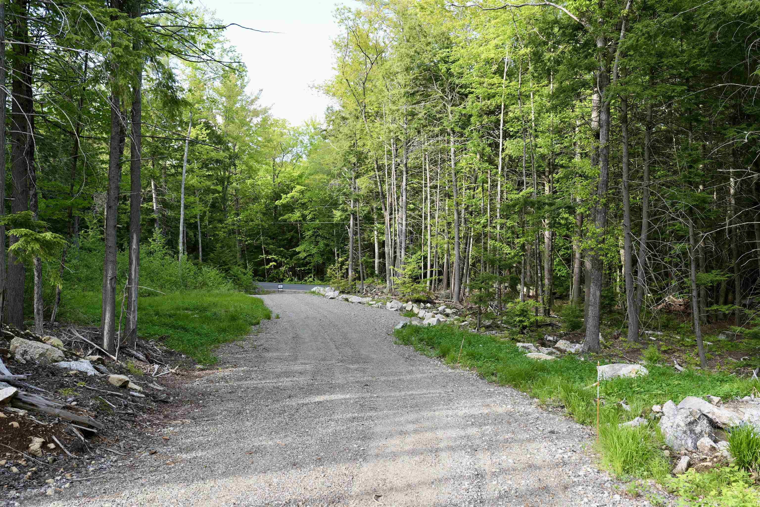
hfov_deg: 60.3
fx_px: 654
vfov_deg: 42.3
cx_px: 380
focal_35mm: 31
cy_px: 254
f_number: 5
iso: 250
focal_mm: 31
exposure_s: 1/200
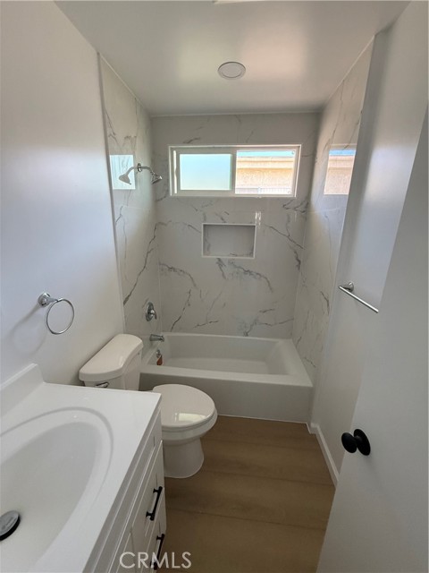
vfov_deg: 102.1
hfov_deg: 85.7
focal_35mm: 14
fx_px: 231
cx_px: 214
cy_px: 286
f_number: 2.2
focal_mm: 2.22
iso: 320
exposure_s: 1/99
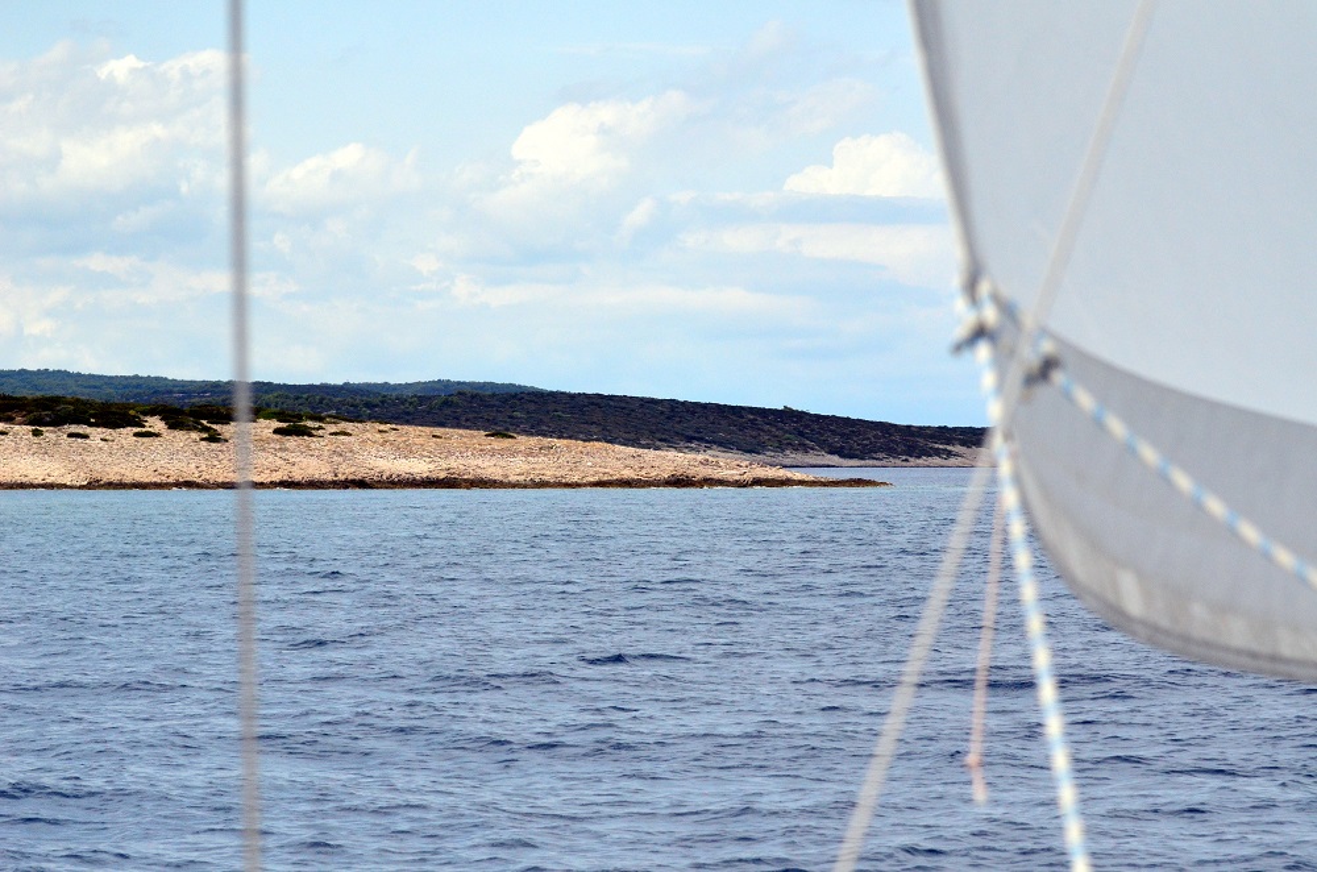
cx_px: 658
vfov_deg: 13.0
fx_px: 3833
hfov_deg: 19.5
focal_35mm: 105
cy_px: 436
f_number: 5.6
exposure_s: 1/8000
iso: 1100
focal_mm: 70
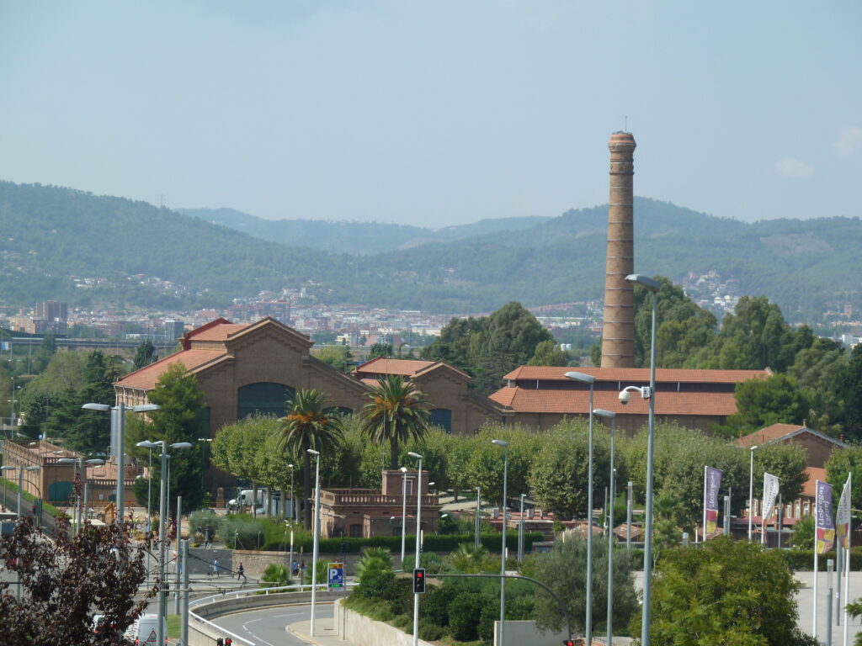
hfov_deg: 15.4
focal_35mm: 128
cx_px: 431
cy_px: 323
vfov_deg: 11.6
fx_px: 3187
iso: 80
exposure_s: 1/500
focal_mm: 21
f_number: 4.4
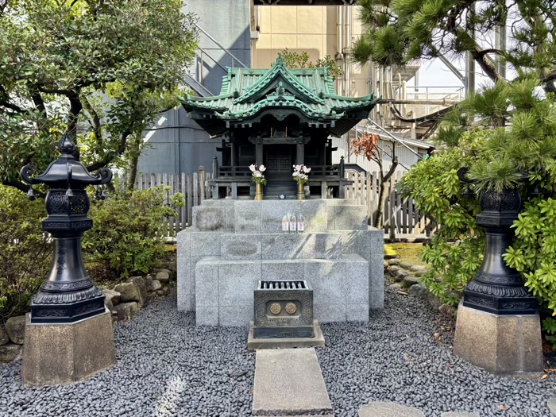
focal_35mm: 26
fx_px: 418
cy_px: 208
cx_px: 278
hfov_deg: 67.3
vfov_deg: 53.1
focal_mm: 5.96
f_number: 1.6
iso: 50
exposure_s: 1/466
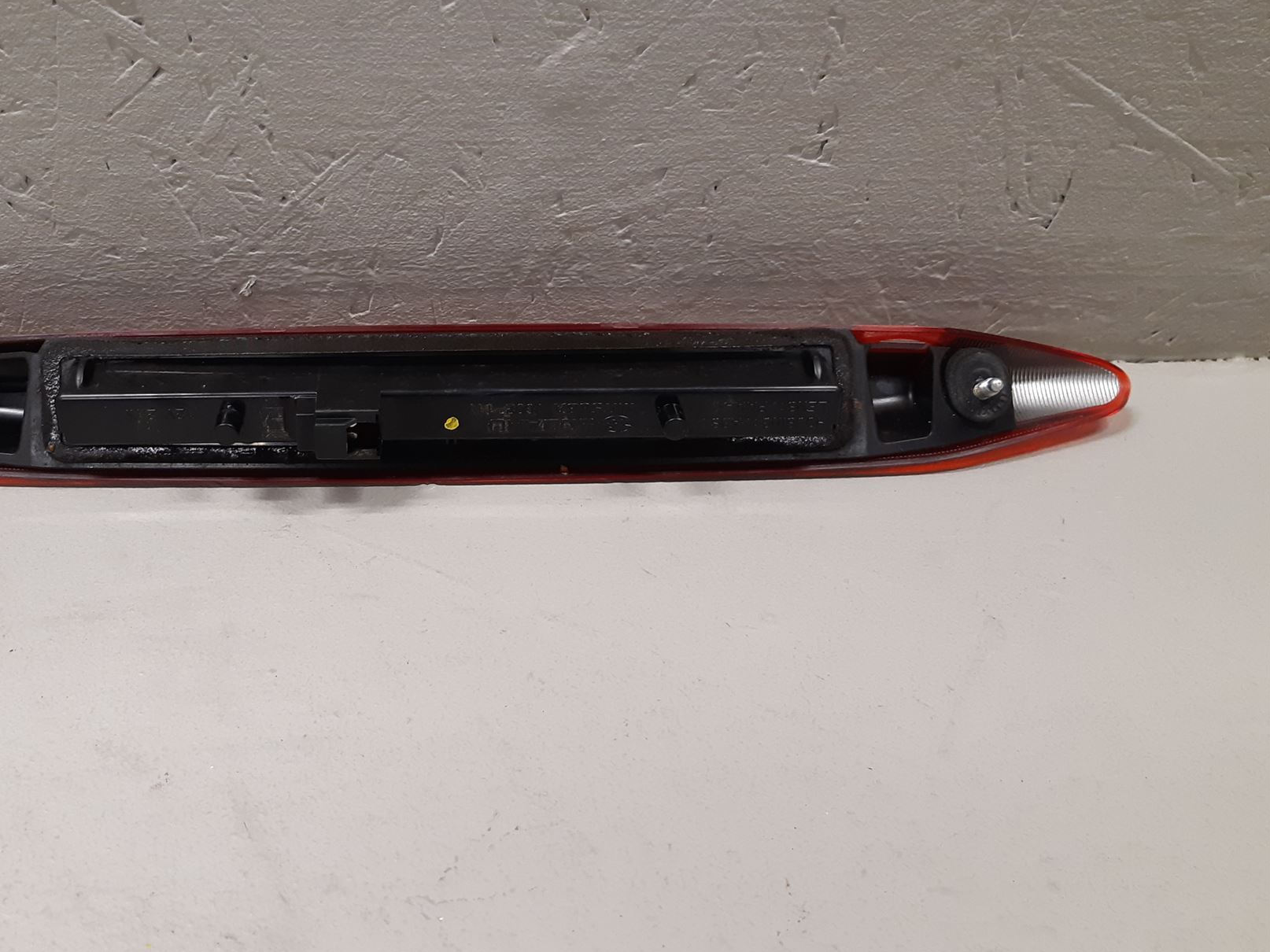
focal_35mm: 33
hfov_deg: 54.6
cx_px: 466
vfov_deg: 42.8
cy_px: 400
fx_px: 1211
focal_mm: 3.93
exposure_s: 1/50
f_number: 1.7
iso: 160
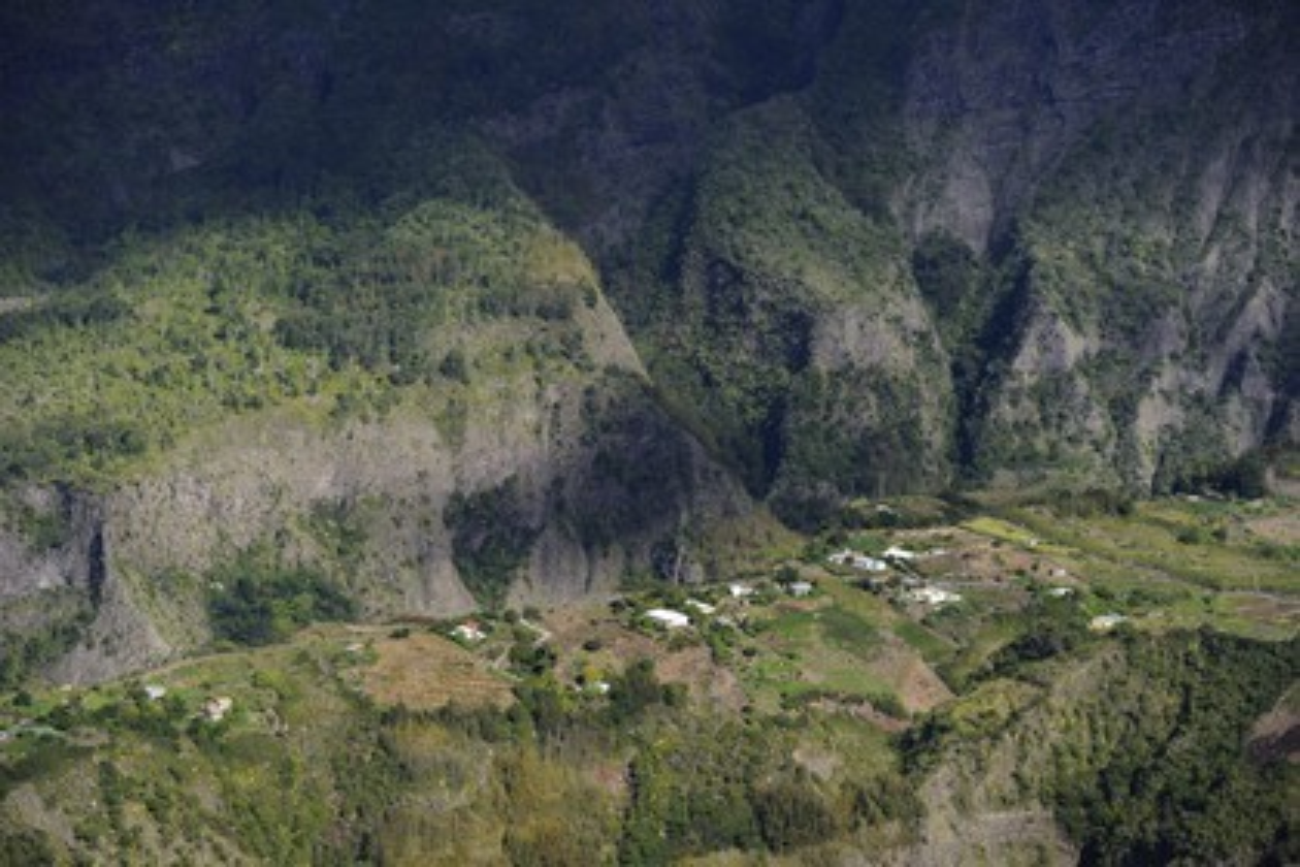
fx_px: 6499
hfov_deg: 11.4
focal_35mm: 180
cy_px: 434
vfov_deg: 7.6
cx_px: 650
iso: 800
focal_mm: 180
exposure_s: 1/1250
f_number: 8
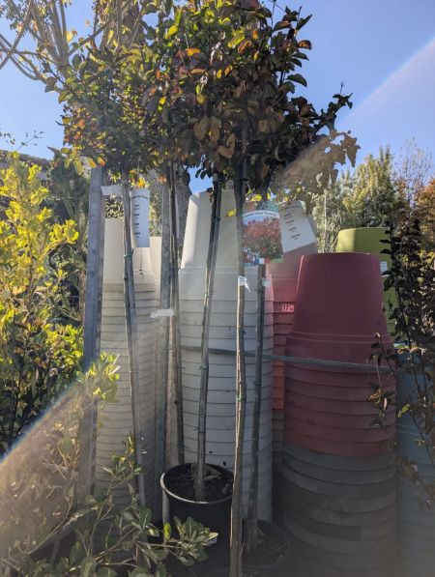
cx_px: 218
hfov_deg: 57.0
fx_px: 401
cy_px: 288
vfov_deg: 71.5
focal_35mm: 24
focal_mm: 6.9
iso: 20
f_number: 1.68
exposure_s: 1/1103
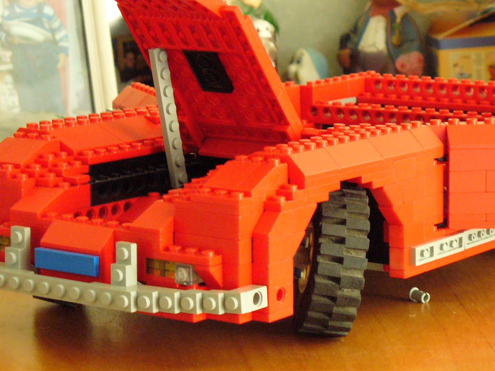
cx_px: 296
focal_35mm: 131
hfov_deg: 15.0
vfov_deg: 11.3
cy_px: 123
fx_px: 1873
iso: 200
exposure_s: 1/10
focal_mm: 14.5
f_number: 3.4
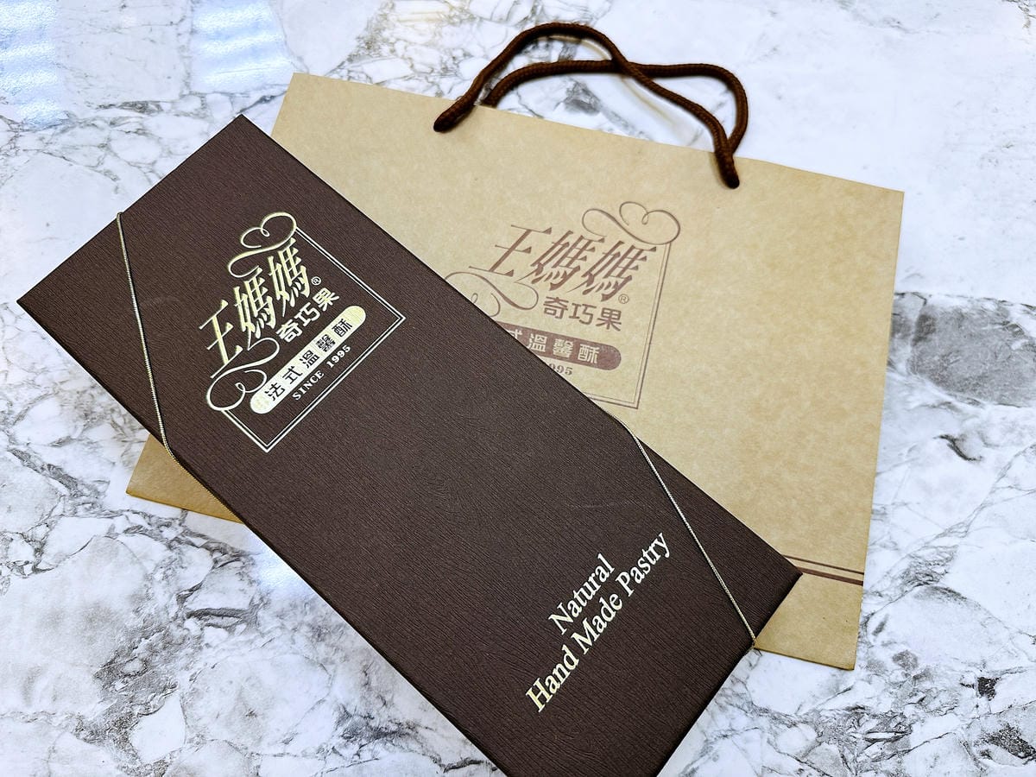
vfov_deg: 56.8
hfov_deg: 71.6
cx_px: 518
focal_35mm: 24
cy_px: 388
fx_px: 718
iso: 160
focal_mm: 6.86
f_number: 1.78
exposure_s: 1/120
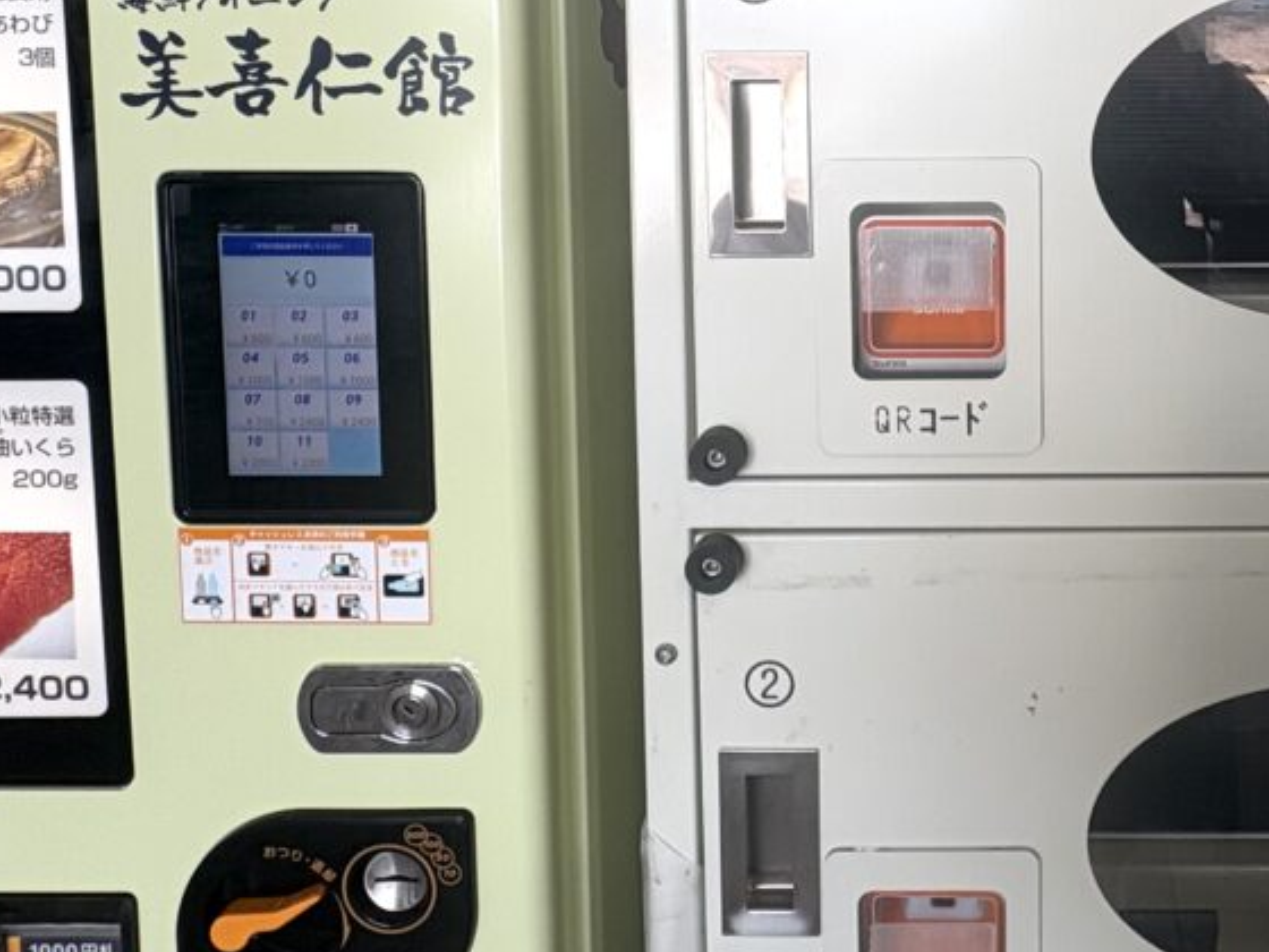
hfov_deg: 52.9
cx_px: 1024
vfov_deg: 40.8
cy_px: 100
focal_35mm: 32
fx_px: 1173
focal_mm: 2.22
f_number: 2.2
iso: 40
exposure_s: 1/238
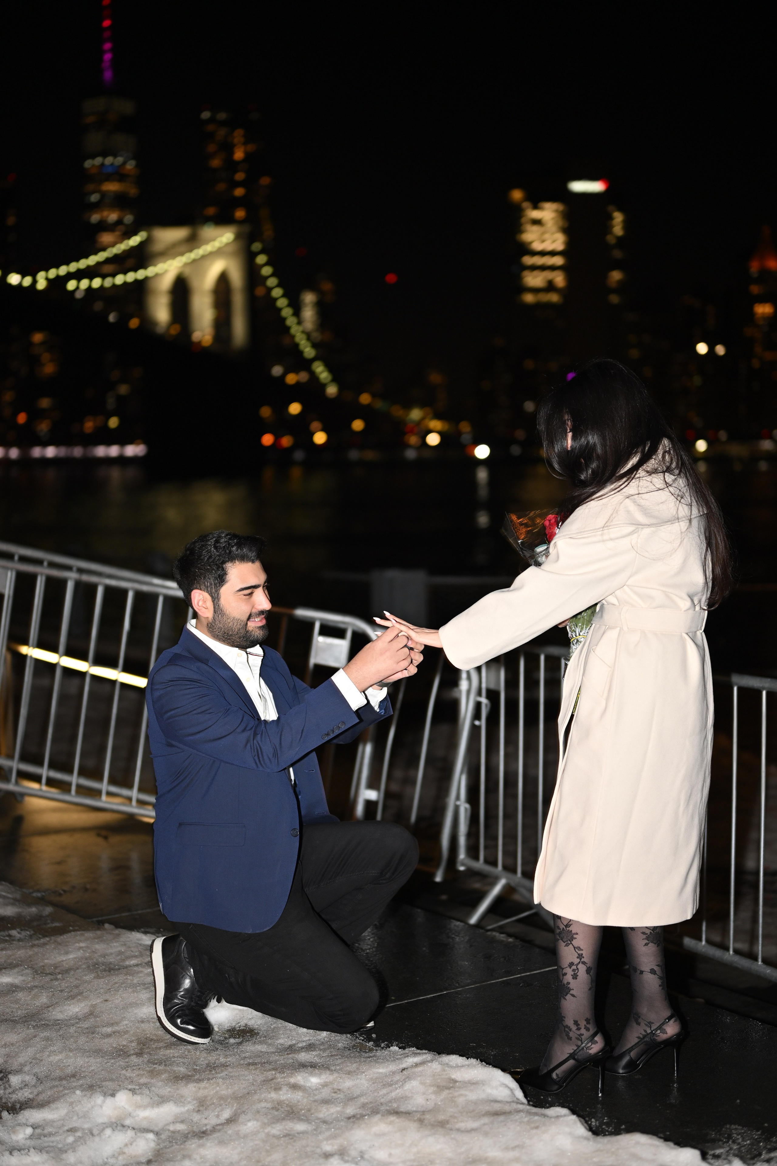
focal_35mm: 50
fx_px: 1619
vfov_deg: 39.6
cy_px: 583
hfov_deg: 27.0
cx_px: 388
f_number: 1.8
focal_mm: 50
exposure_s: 1/60
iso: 160
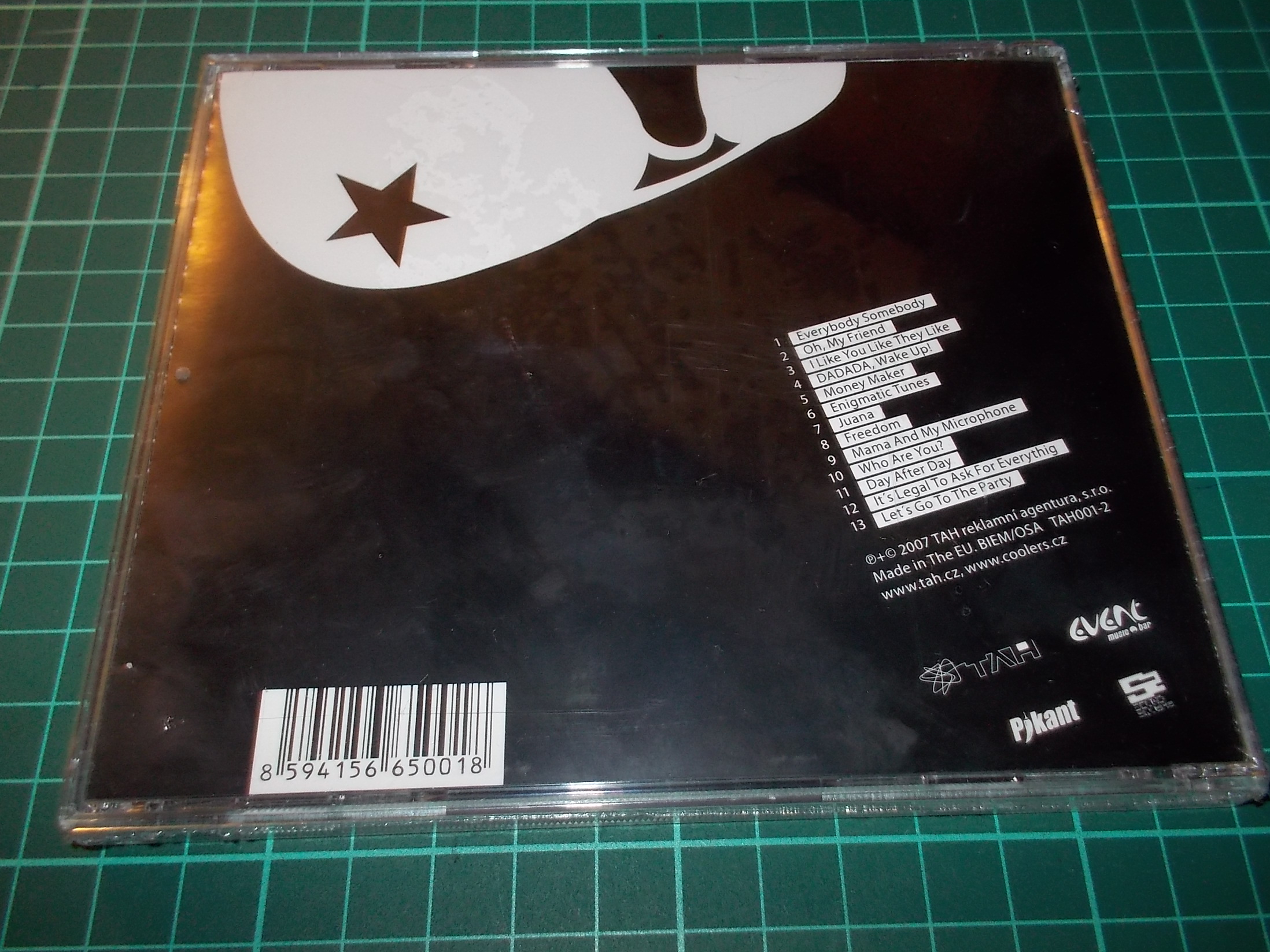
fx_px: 1101
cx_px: 648
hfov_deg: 60.0
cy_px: 467
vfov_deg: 46.8
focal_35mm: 30
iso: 200
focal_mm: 4.1
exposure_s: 1/30
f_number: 3.3
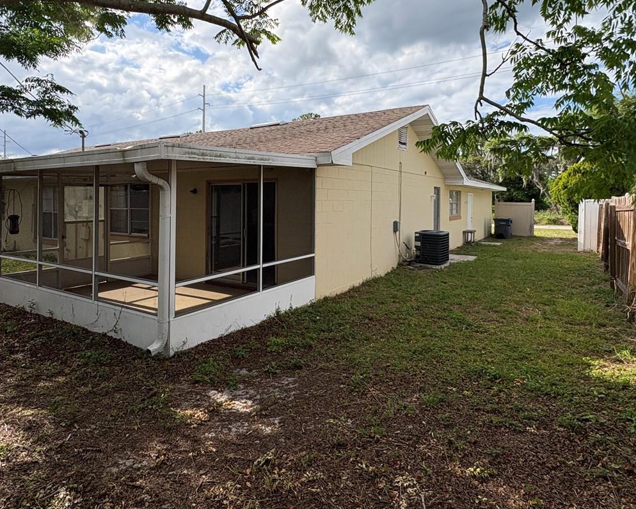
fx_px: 414
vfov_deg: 62.5
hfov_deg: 75.0
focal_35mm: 22
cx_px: 302
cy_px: 200
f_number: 2.2
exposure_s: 1/1880
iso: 50
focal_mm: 2.22
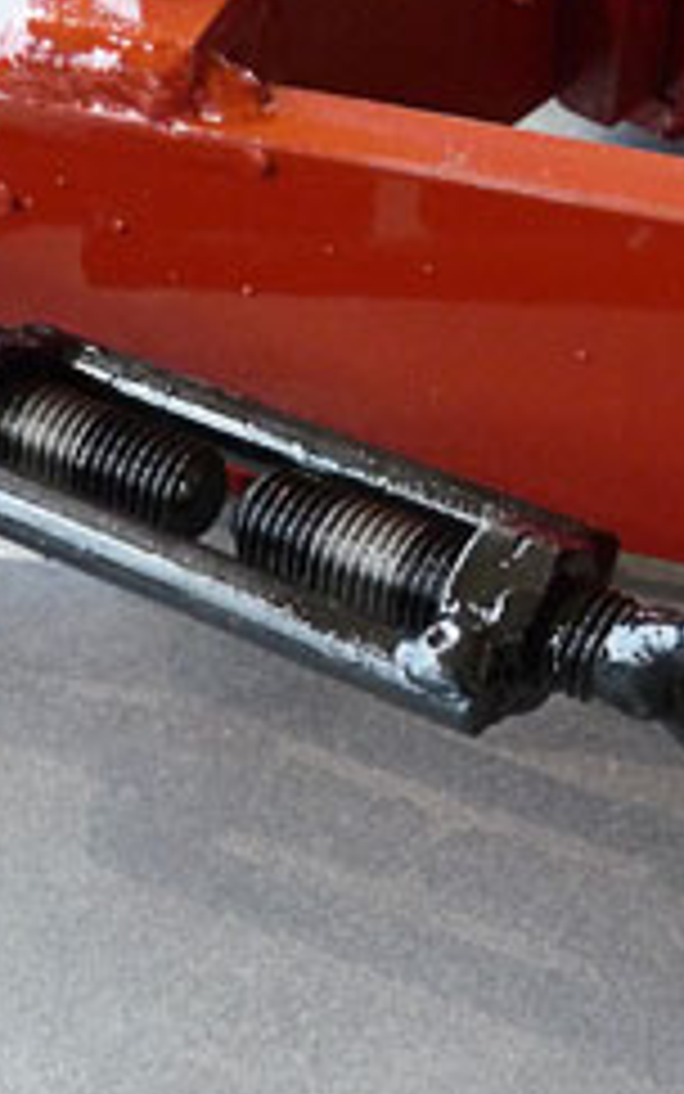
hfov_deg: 21.6
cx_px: 594
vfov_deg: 34.4
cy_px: 421
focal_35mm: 59
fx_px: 1759
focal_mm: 4.8
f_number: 2.8
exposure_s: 1/10
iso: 400
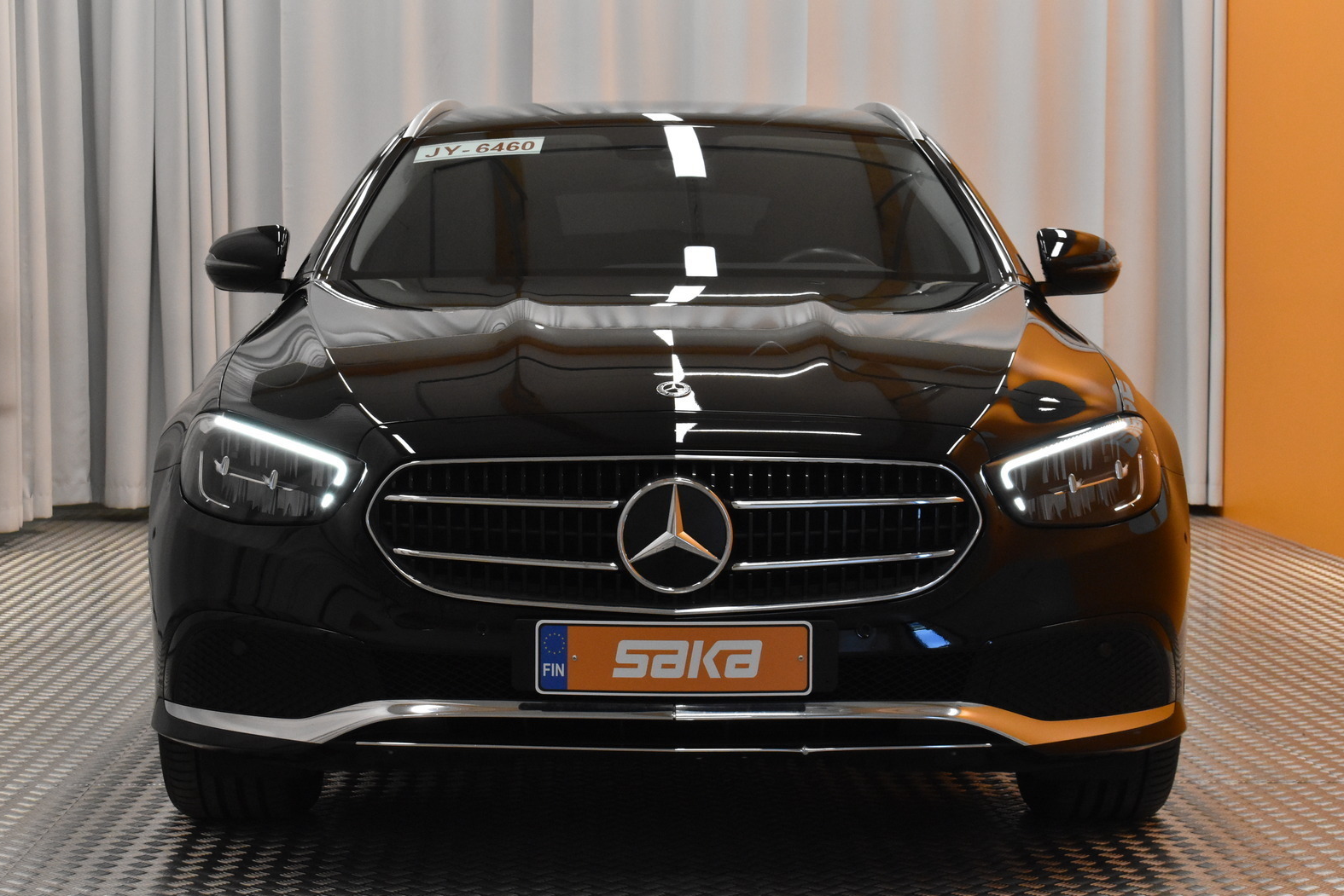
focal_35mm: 74
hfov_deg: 27.3
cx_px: 673
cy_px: 440
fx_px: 2763
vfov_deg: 18.4
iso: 3200
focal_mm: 48
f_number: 10
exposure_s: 1/160
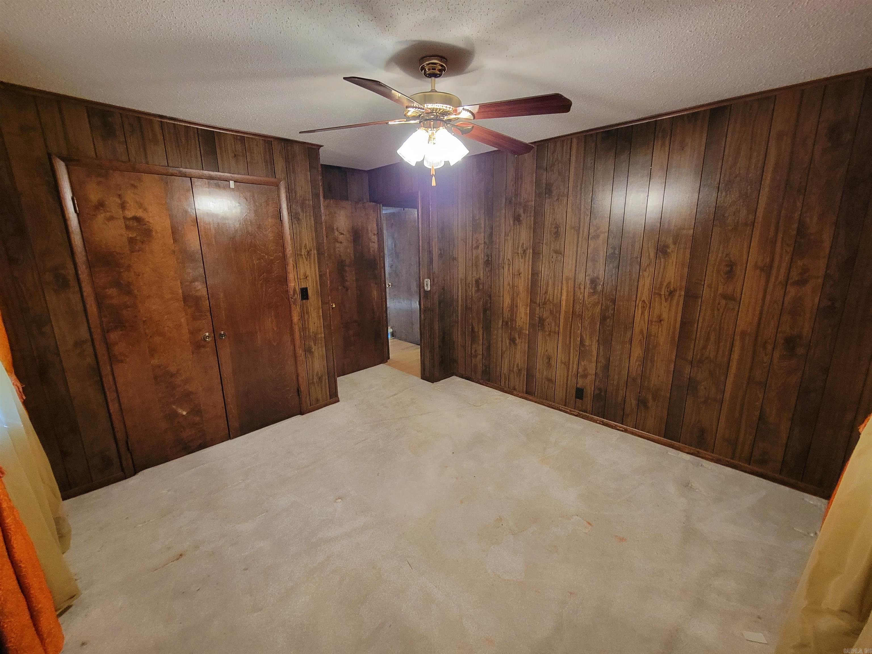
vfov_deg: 89.9
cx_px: 436
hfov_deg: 106.2
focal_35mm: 13
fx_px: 327
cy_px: 327
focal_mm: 2.2
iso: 500
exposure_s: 1/30
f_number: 2.2
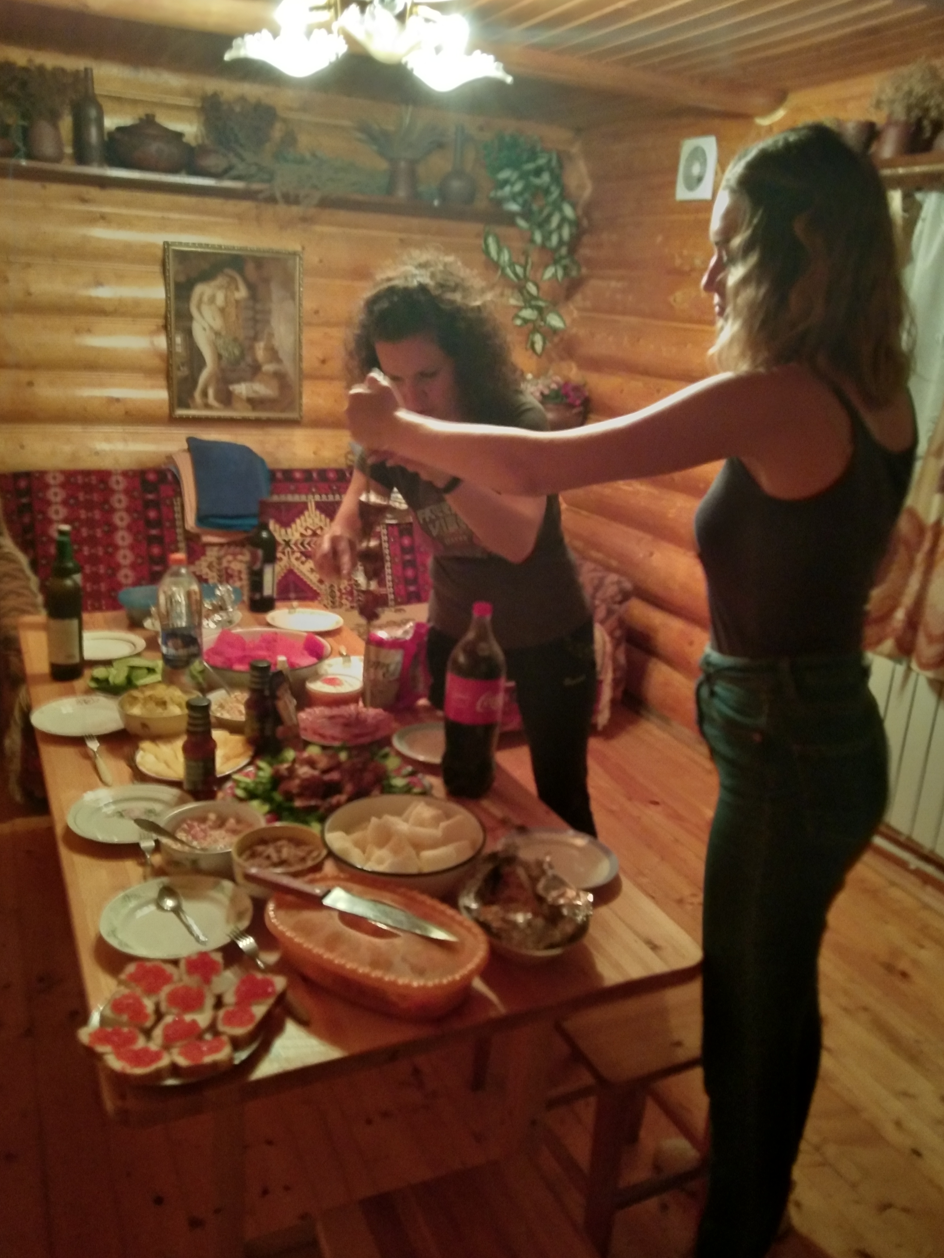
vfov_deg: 58.4
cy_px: 638
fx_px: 1127
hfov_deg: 45.4
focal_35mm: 31
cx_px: 480
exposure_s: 1/13
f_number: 2.2
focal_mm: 3.65
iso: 688
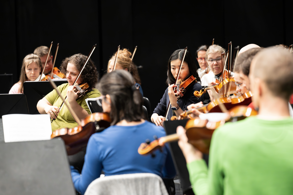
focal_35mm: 135
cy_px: 98
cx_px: 146
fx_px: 1099
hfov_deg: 15.2
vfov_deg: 10.2
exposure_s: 1/200
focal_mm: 135
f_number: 4.5
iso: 5000
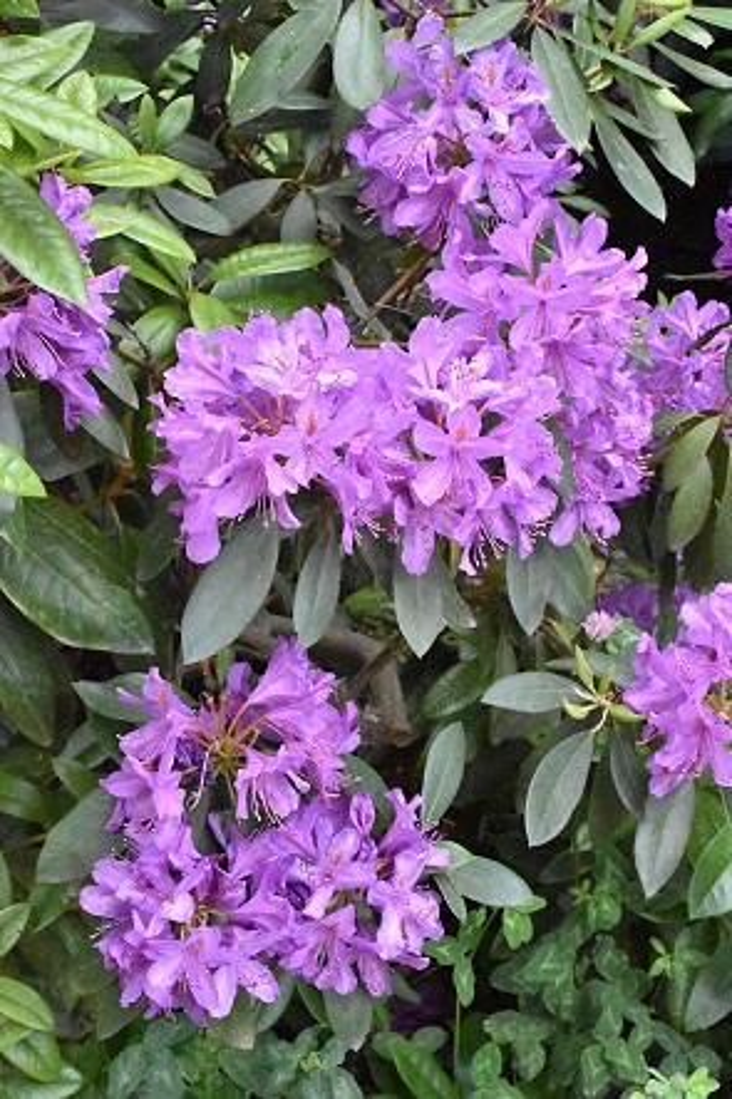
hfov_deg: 18.9
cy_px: 550
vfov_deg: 28.1
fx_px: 2198
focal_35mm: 72
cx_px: 366
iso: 16000
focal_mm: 48
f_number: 14
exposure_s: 1/1600
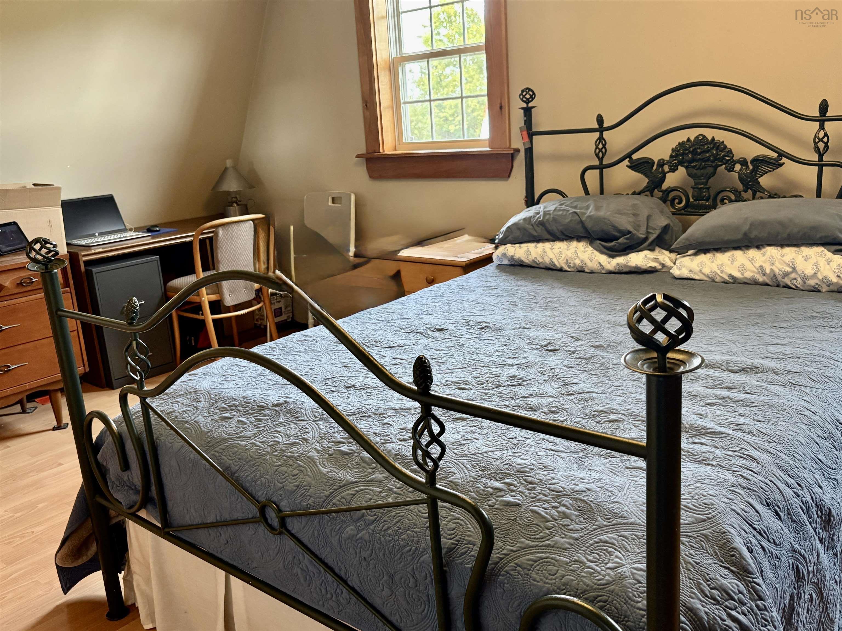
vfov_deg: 53.1
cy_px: 316
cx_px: 421
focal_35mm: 26
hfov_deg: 67.3
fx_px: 632
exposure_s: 1/60
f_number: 1.6
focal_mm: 5.96
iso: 250
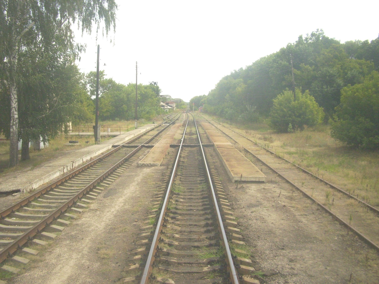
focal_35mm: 34
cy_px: 142
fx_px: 372
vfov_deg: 41.8
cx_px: 190
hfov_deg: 54.0
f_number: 5.6
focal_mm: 5.7
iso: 160
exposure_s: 1/320
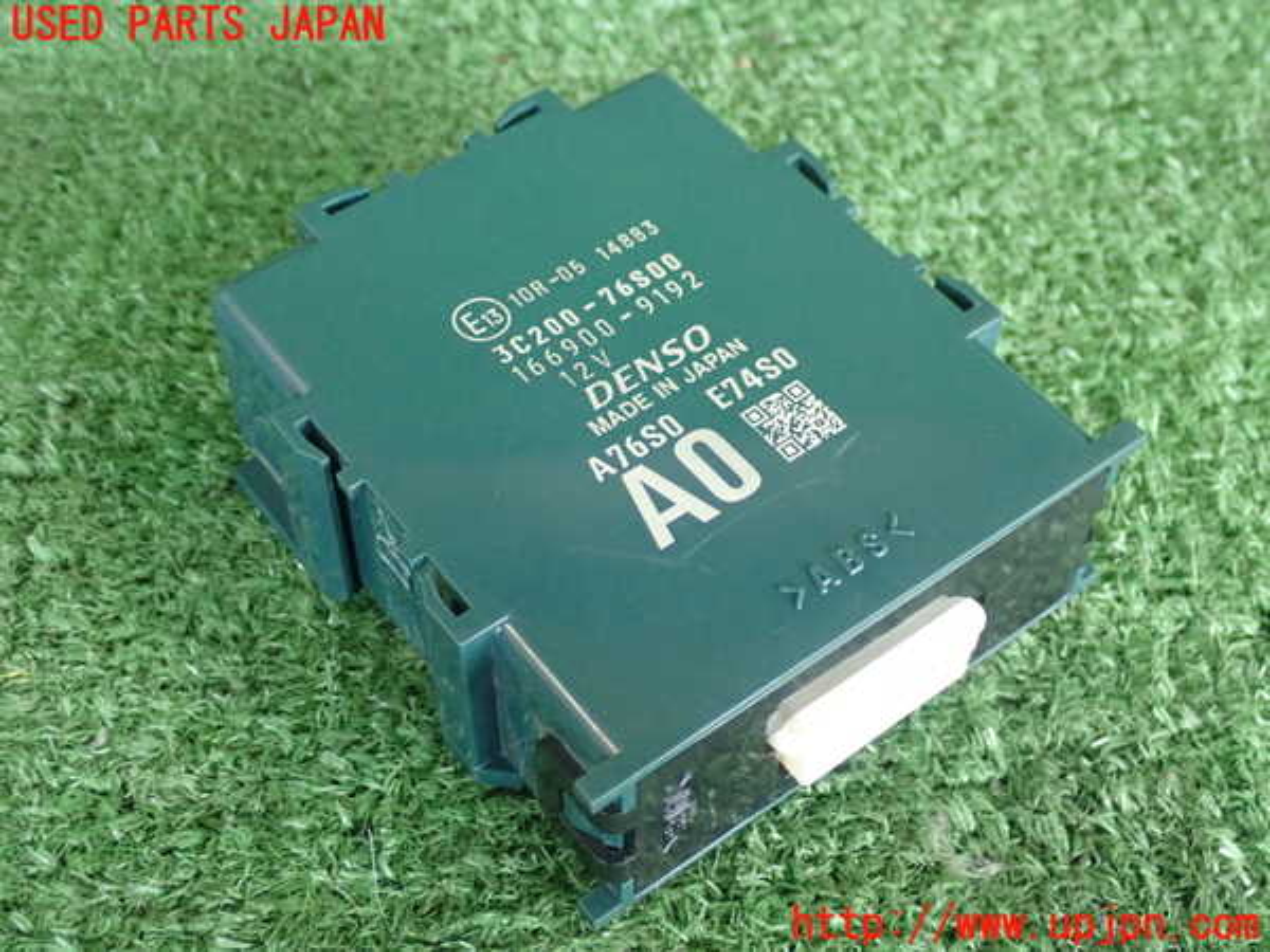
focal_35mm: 49
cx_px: 635
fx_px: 1798
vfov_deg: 29.7
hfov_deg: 38.9
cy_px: 476
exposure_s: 1/60
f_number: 3.2
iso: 800
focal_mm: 8.99
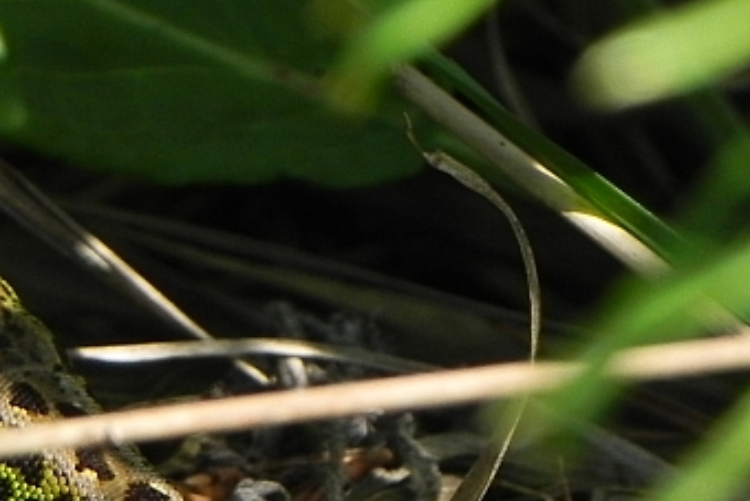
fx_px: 7628
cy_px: 686
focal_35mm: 366
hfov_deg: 5.6
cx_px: 64
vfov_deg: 3.7
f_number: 5
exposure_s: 1/200
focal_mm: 20.8
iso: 160
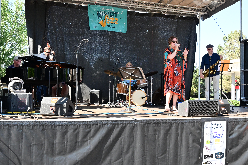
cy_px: 82
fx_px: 310
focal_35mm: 45
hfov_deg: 43.6
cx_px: 124
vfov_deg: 29.9
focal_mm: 30
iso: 1600
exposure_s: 1/400
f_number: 11
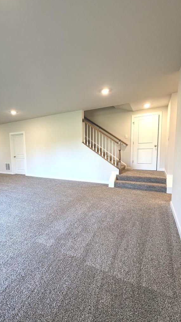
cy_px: 166
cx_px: 68
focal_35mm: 15
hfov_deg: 69.4
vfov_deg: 103.0
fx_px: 128
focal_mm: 1.95
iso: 79
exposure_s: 1/24
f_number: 2.2
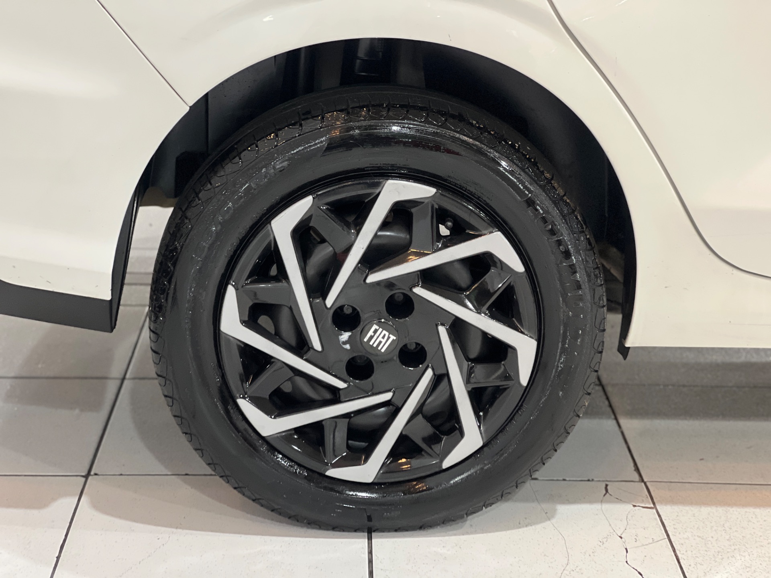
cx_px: 386
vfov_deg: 19.1
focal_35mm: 77
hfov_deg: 25.3
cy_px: 289
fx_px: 1715
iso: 320
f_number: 2.8
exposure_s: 1/24
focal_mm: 9
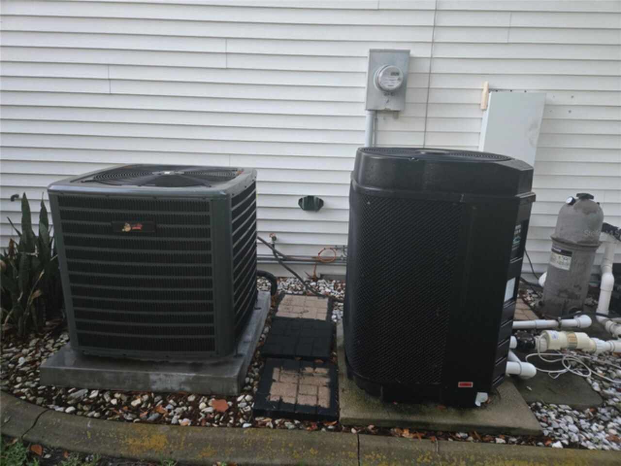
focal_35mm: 23
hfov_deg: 73.9
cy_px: 233
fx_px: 413
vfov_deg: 58.9
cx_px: 310
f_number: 1.8
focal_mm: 5.4
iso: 800
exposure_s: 1/60
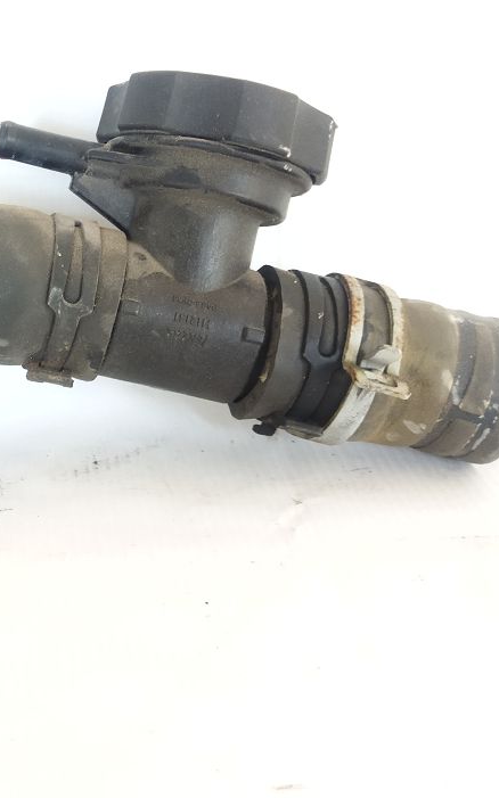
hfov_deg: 25.1
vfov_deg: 40.8
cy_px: 308
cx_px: 1
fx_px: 1066
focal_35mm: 49
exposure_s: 1/25
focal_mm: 4.71
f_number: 1.79
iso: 409
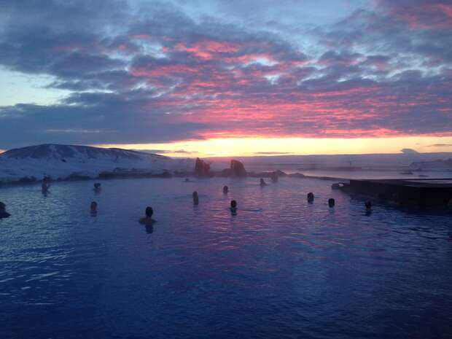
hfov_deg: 55.4
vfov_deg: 42.9
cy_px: 170
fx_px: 431
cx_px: 226
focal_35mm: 33
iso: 50
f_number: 2.4
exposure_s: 1/120
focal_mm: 4.12
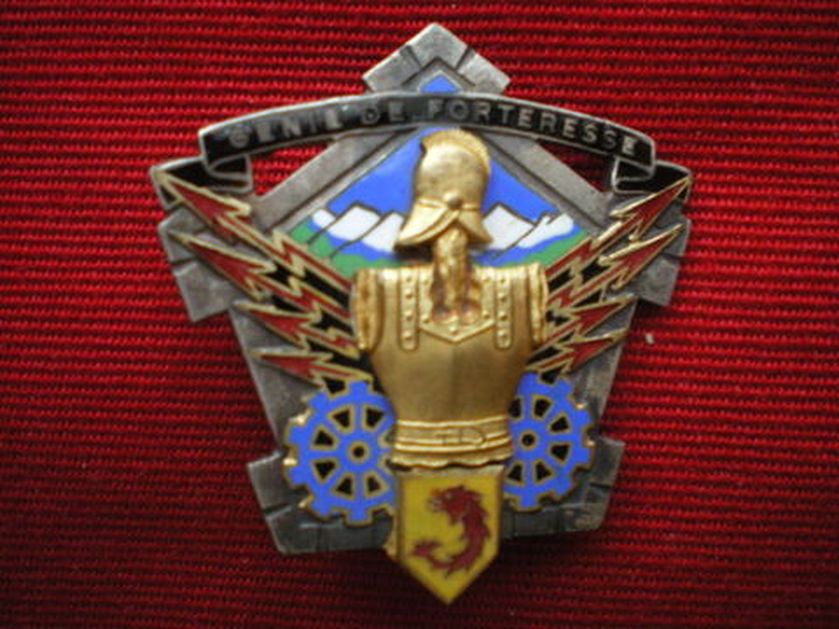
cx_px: 420
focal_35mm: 38
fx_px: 921
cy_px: 314
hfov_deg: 49.0
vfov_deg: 37.7
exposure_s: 1/50
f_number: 3.1
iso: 400
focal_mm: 6.3
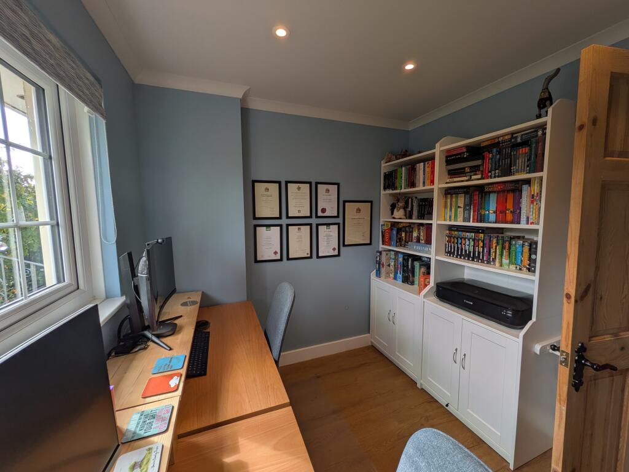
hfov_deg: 102.1
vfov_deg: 85.7
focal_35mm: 14
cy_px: 236
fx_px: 254
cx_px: 314
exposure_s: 1/182
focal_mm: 1.83
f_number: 2.2
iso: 36
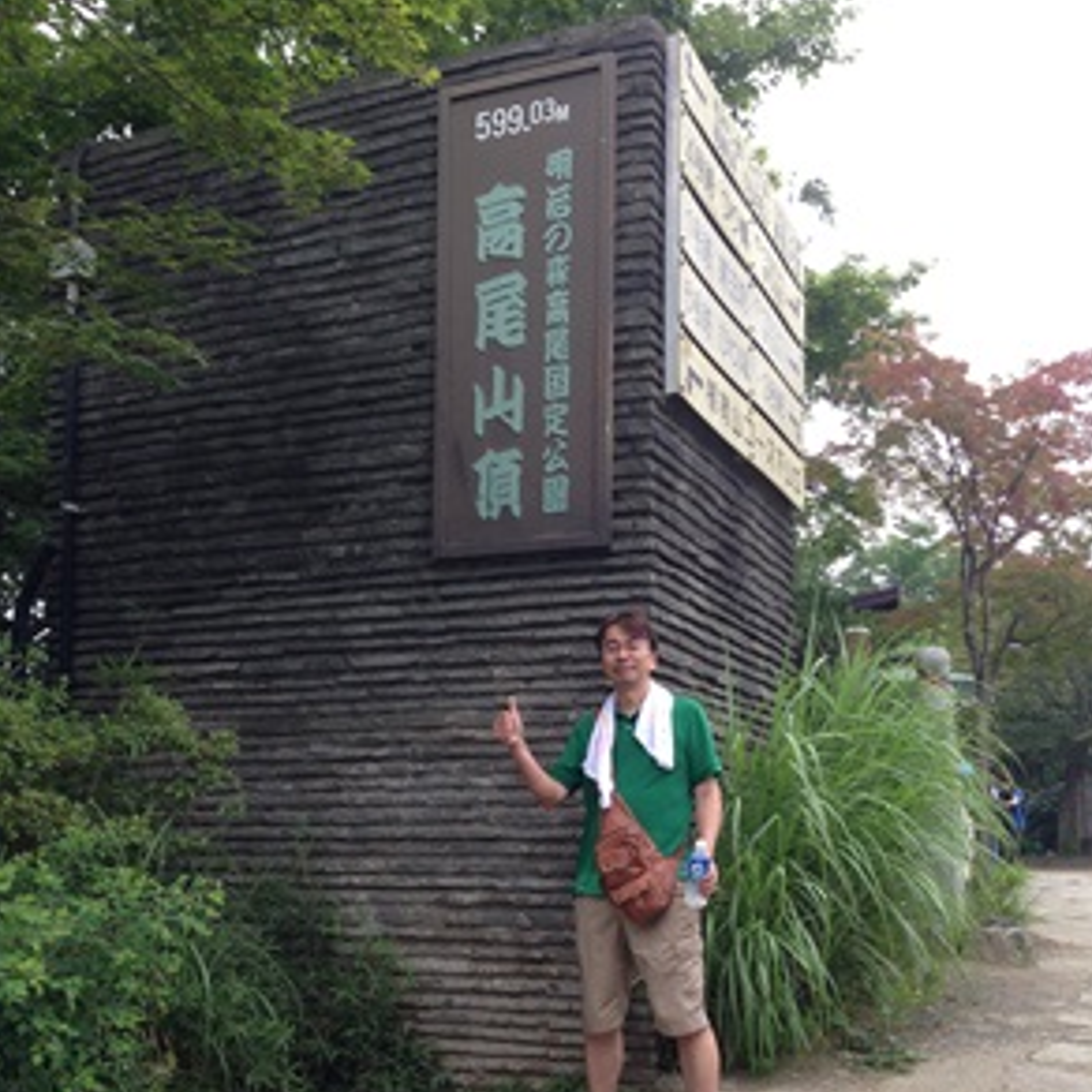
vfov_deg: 41.3
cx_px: 557
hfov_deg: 41.9
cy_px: 729
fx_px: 1428
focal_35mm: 40
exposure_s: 1/253
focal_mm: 4.13
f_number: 2.4
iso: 50
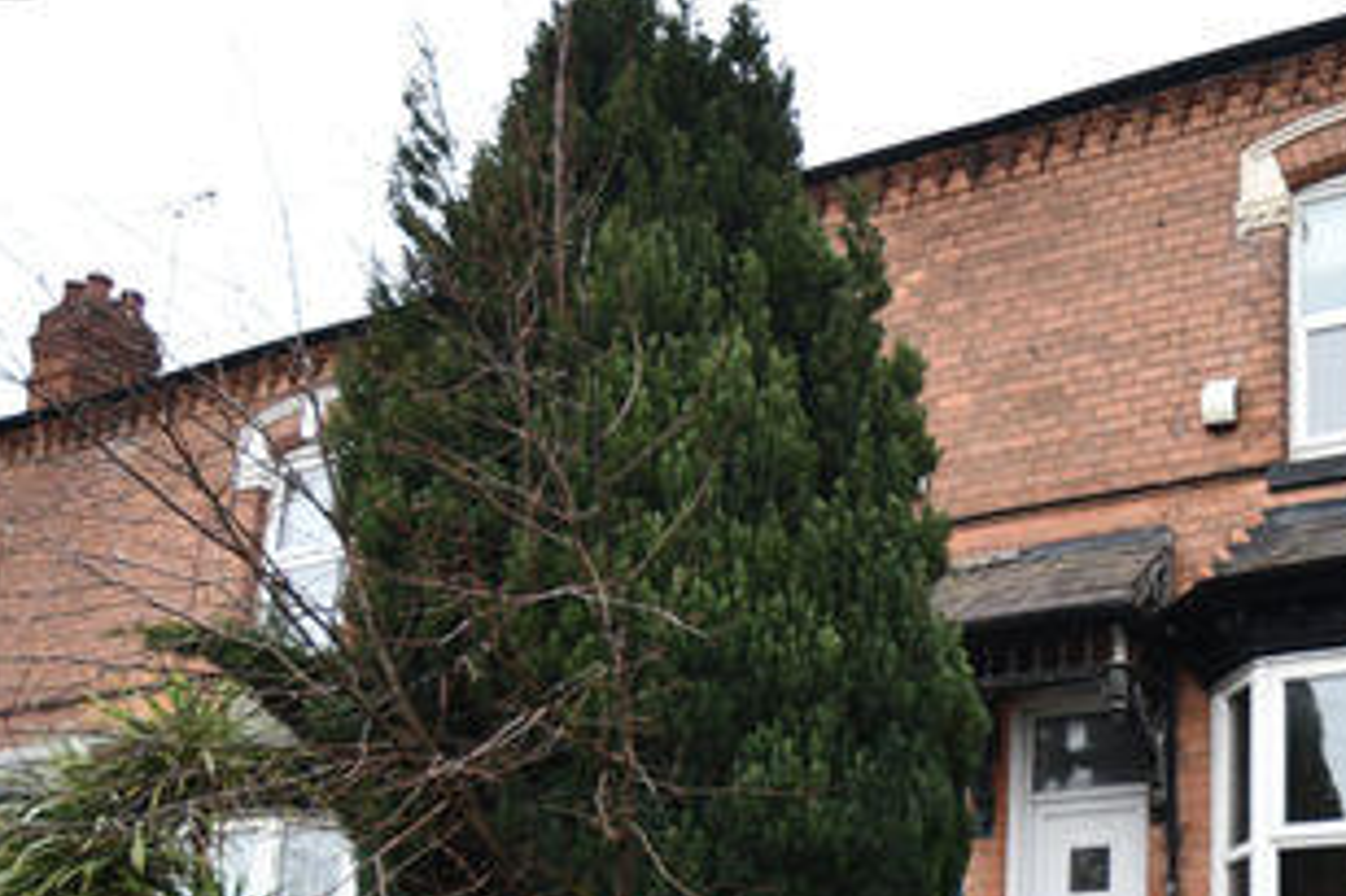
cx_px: 1237
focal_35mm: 39
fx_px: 1457
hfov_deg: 44.6
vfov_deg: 31.9
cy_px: 865
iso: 720
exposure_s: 1/250
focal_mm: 10
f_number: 3.5
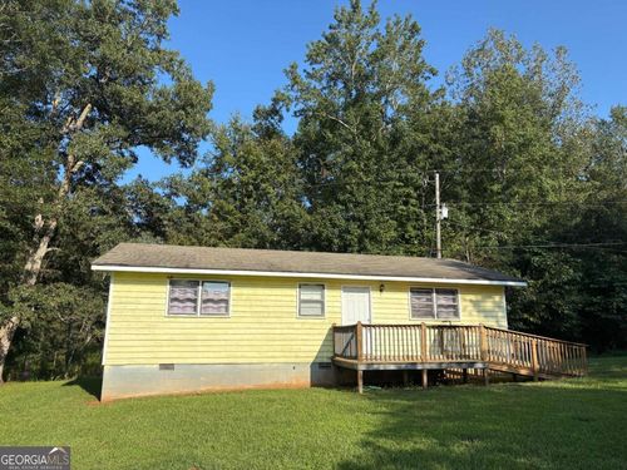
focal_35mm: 26
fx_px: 471
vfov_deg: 53.1
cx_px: 314
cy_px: 235
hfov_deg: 67.3
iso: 50
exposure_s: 1/2639
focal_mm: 5.96
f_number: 1.6
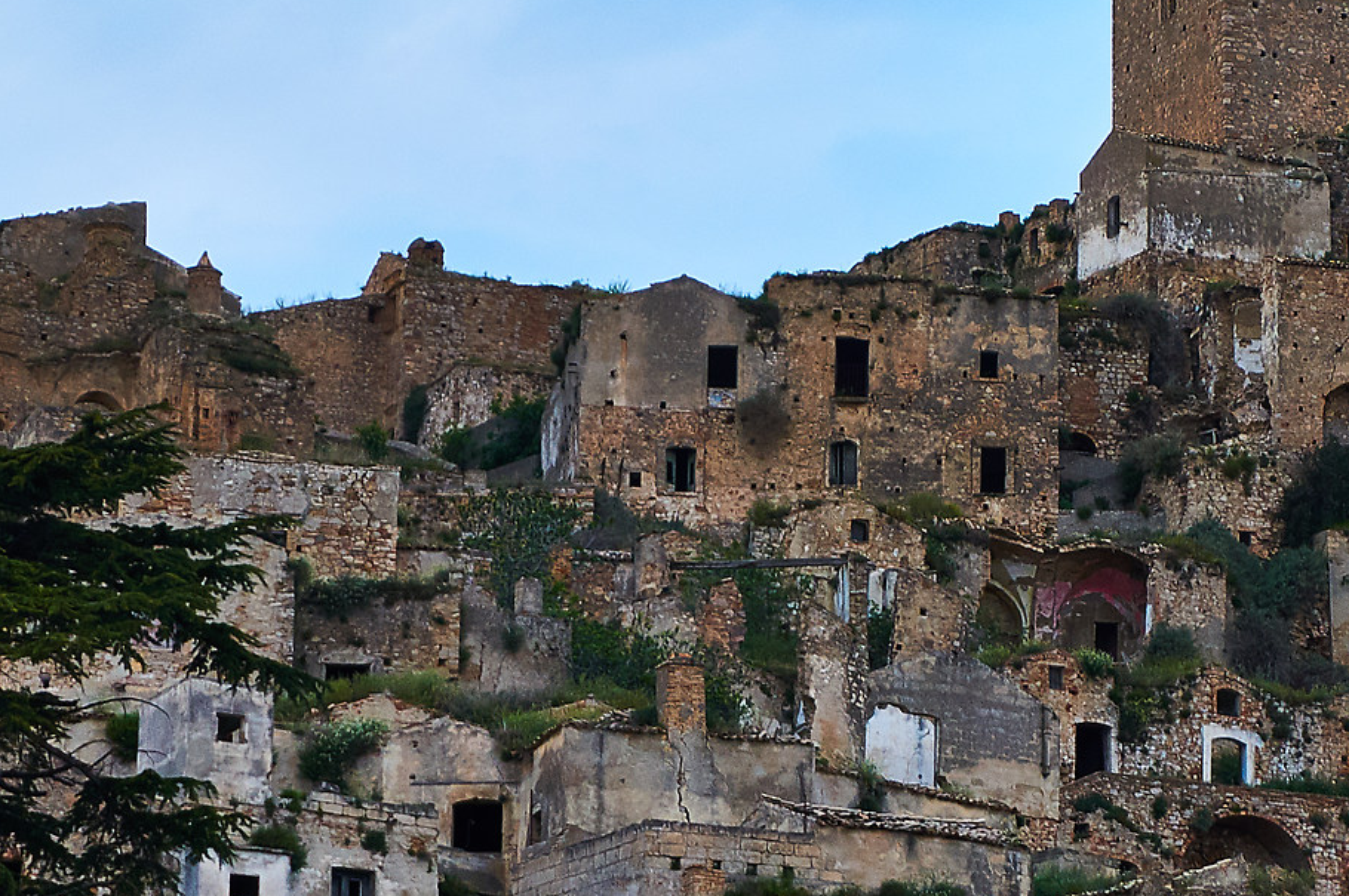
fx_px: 6814
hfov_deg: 11.2
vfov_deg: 7.5
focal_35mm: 182
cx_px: 1383
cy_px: 402
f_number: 5.6
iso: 160
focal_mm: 46
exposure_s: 1/80
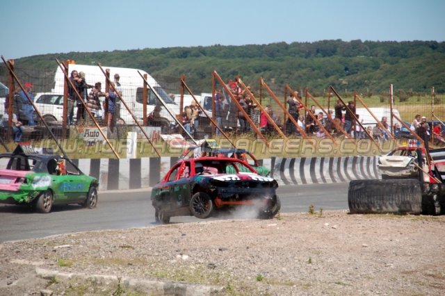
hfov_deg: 10.2
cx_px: 222
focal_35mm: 202
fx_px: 2502
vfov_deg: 6.8
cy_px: 148
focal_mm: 135
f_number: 6
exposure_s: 1/1000
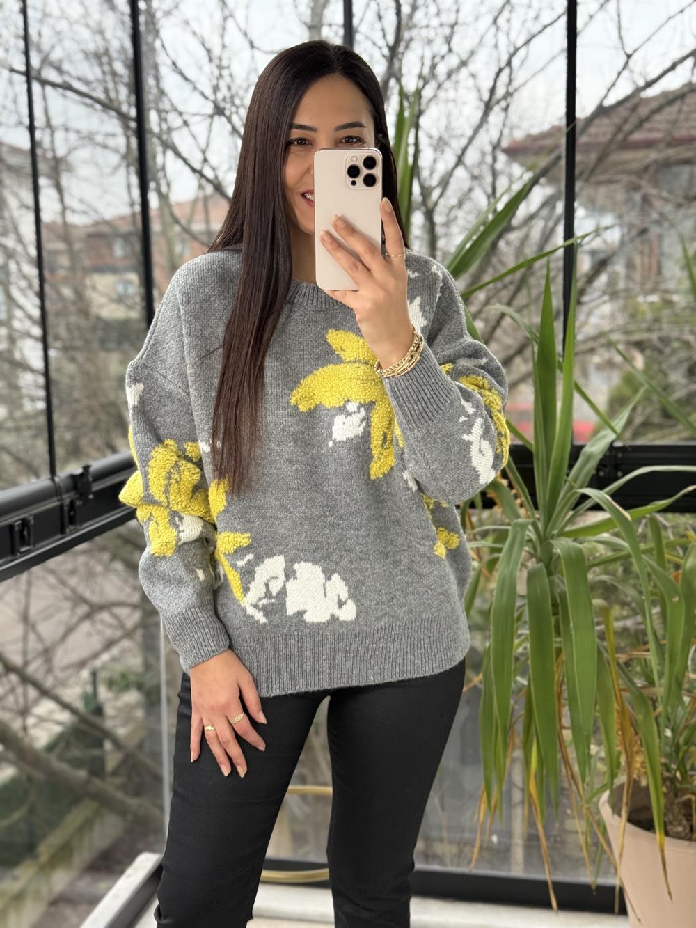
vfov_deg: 39.7
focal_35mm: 48
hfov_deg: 30.3
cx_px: 348
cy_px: 464
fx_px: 1287
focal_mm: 6.76
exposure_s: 1/255
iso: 100
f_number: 1.78
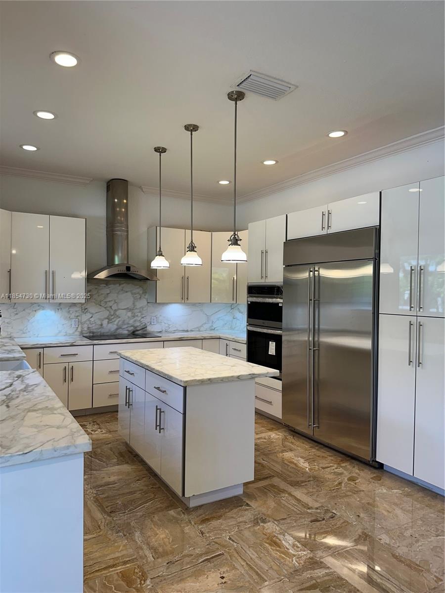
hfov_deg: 56.8
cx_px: 222
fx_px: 411
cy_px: 296
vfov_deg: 71.6
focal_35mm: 24
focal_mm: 6.86
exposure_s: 1/136
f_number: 1.78
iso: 80
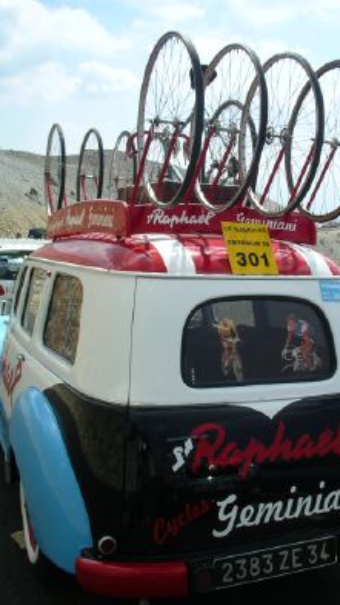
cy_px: 306
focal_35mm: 41
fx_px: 657
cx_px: 228
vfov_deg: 49.4
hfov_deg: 28.8
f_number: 6.9
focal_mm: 5.7
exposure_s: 1/200
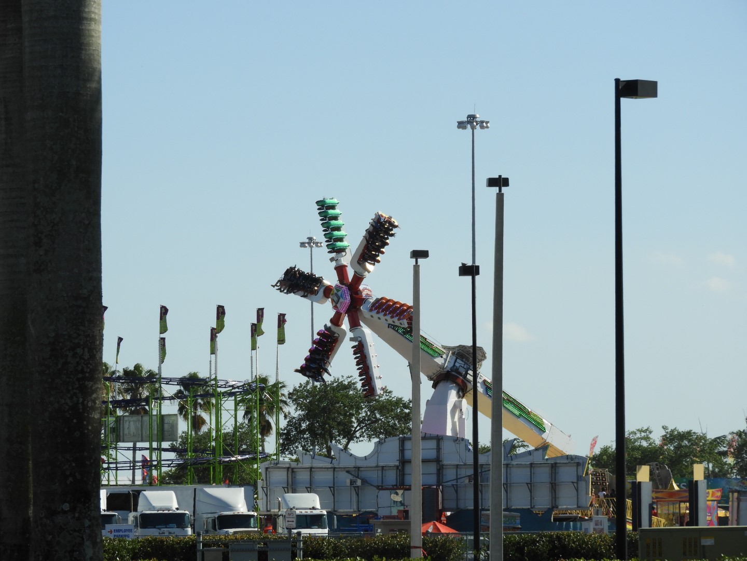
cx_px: 374
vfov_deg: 6.8
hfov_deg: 9.0
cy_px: 280
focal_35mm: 220
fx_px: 4748
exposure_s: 1/800
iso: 100
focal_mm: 39.4
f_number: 5.3
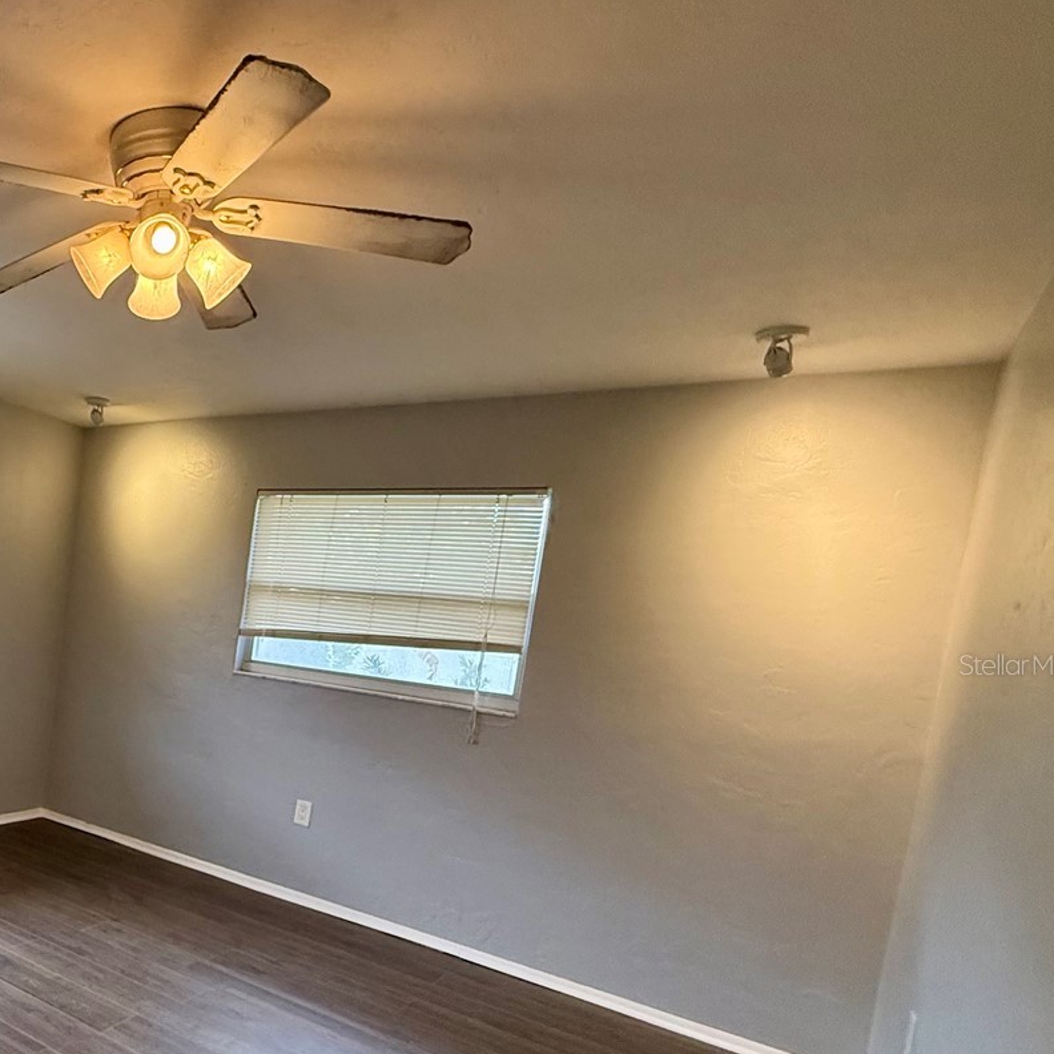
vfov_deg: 62.0
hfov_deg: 51.5
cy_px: 664
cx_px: 20
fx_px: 861
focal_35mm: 25
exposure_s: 1/120
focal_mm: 2.22
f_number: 2.2
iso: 320
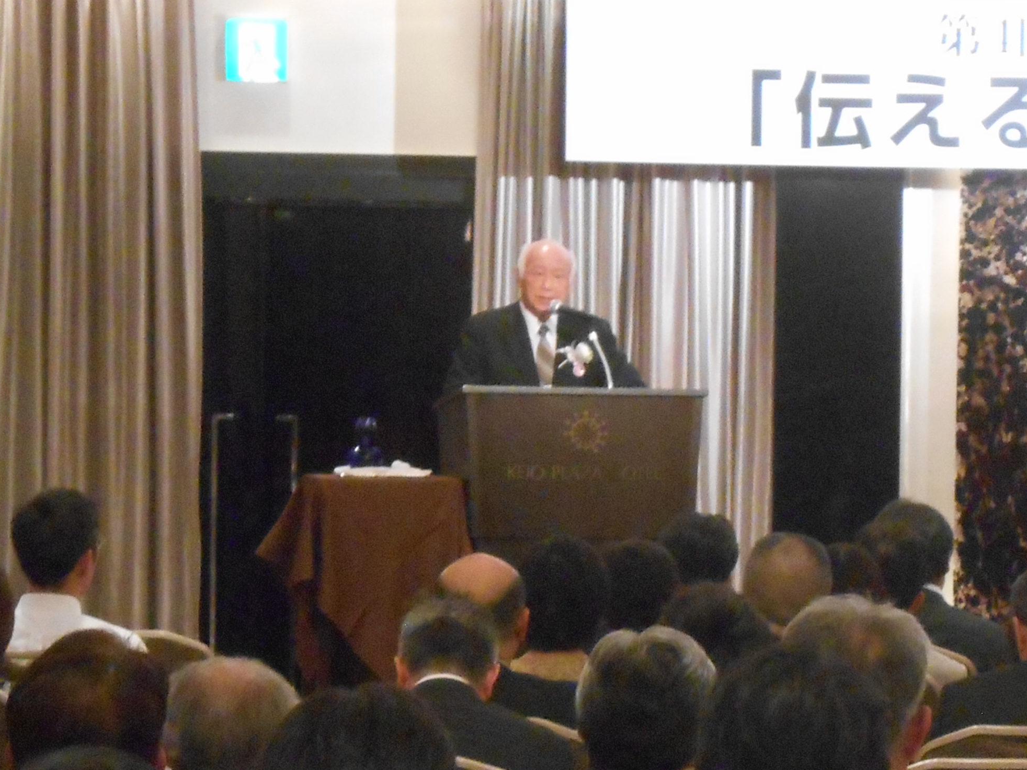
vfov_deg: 9.3
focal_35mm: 160
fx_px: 4747
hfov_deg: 12.3
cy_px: 573
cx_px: 900
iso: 800
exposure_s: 1/20
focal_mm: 10.9
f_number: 4.4
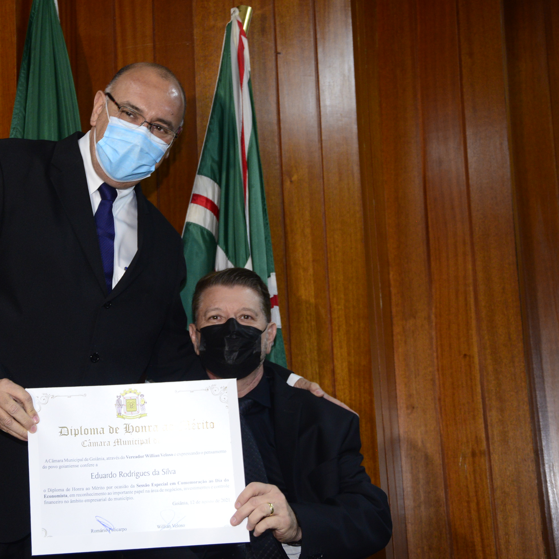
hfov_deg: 25.5
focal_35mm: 67
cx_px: 159
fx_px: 1224
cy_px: 277
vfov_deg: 25.7
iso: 2500
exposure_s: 1/60
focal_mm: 52
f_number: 7.1
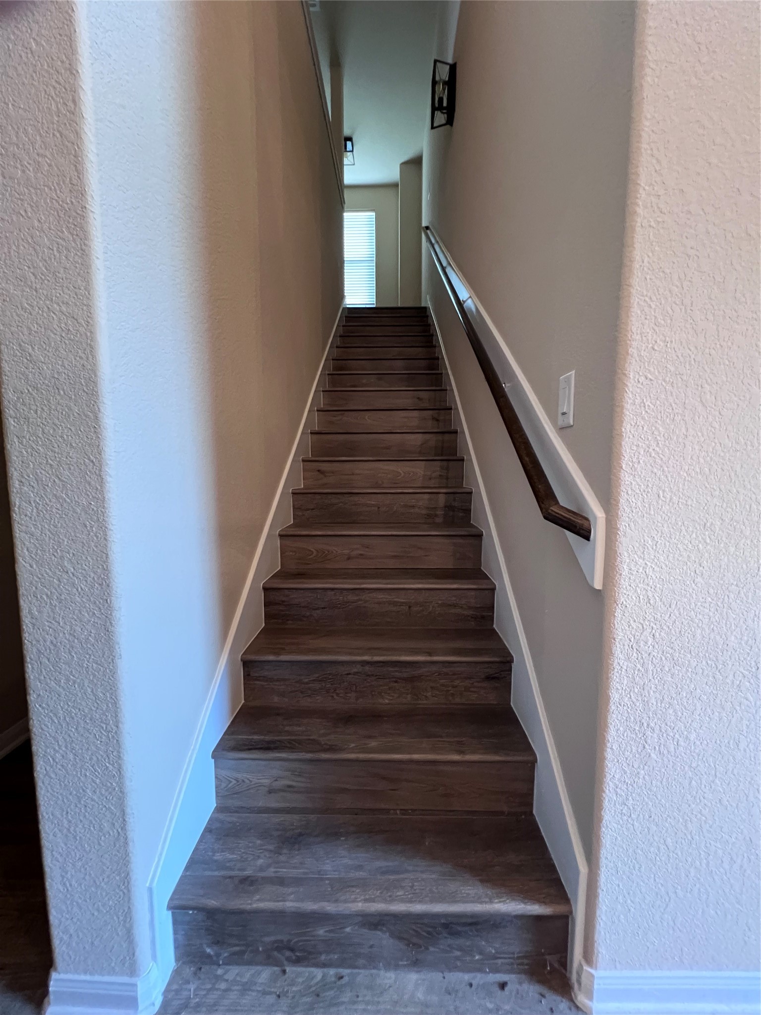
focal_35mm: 13
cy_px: 508
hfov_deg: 89.9
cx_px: 380
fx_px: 381
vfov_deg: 106.2
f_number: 1.8
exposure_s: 1/40
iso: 640
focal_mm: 1.57
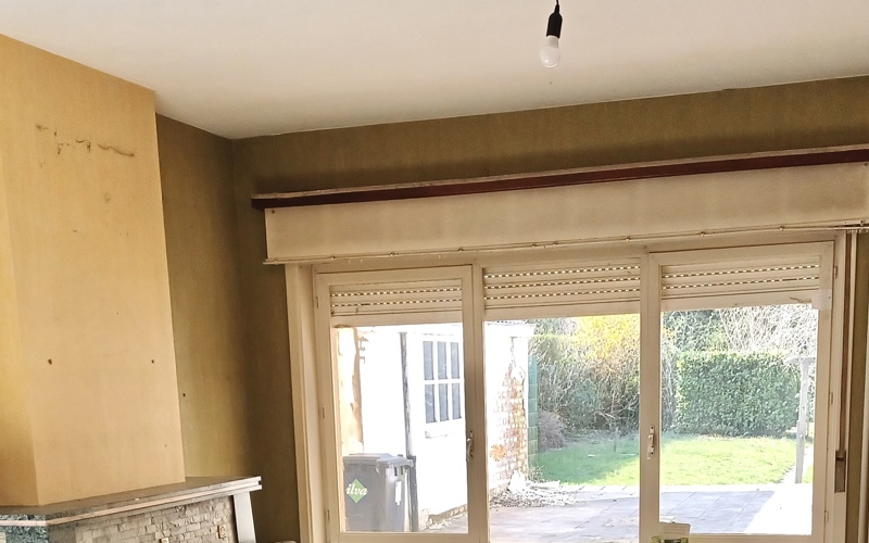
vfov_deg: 22.6
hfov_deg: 38.2
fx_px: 1255
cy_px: 637
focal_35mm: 53
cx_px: 473
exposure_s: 1/100
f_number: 1.8
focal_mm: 4.6
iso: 64
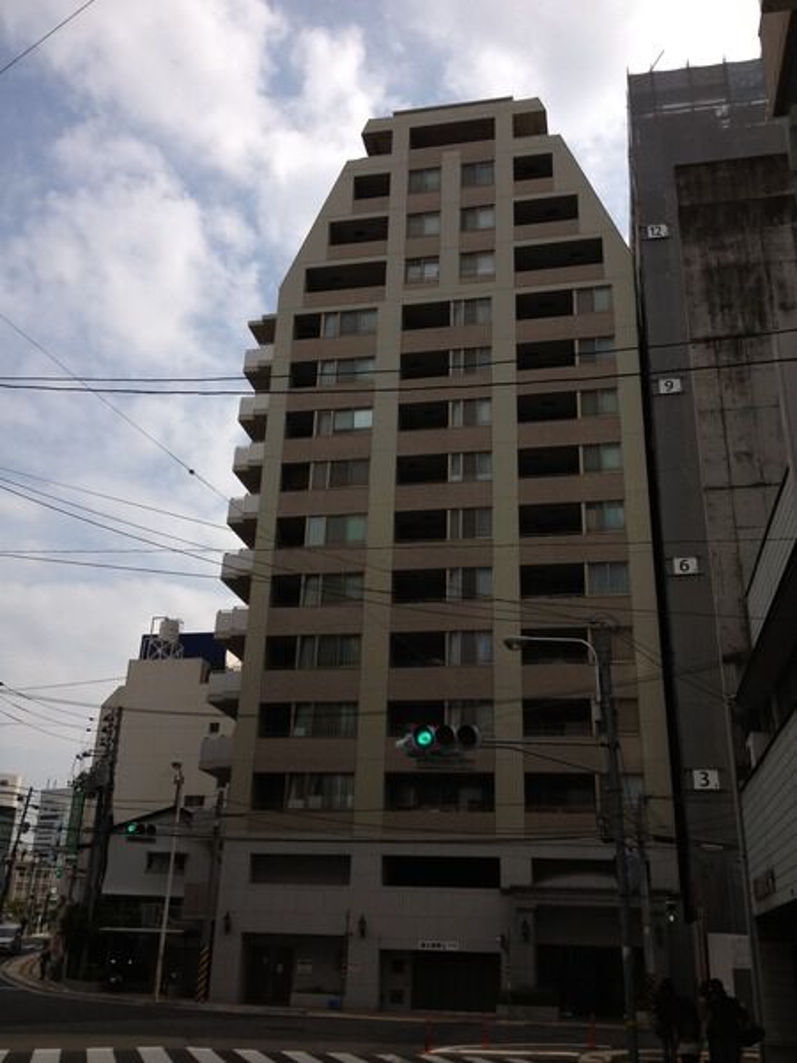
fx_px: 1074
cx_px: 398
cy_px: 532
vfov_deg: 52.6
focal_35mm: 35
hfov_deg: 40.7
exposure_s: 1/2123
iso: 50
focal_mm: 4.28
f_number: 2.4
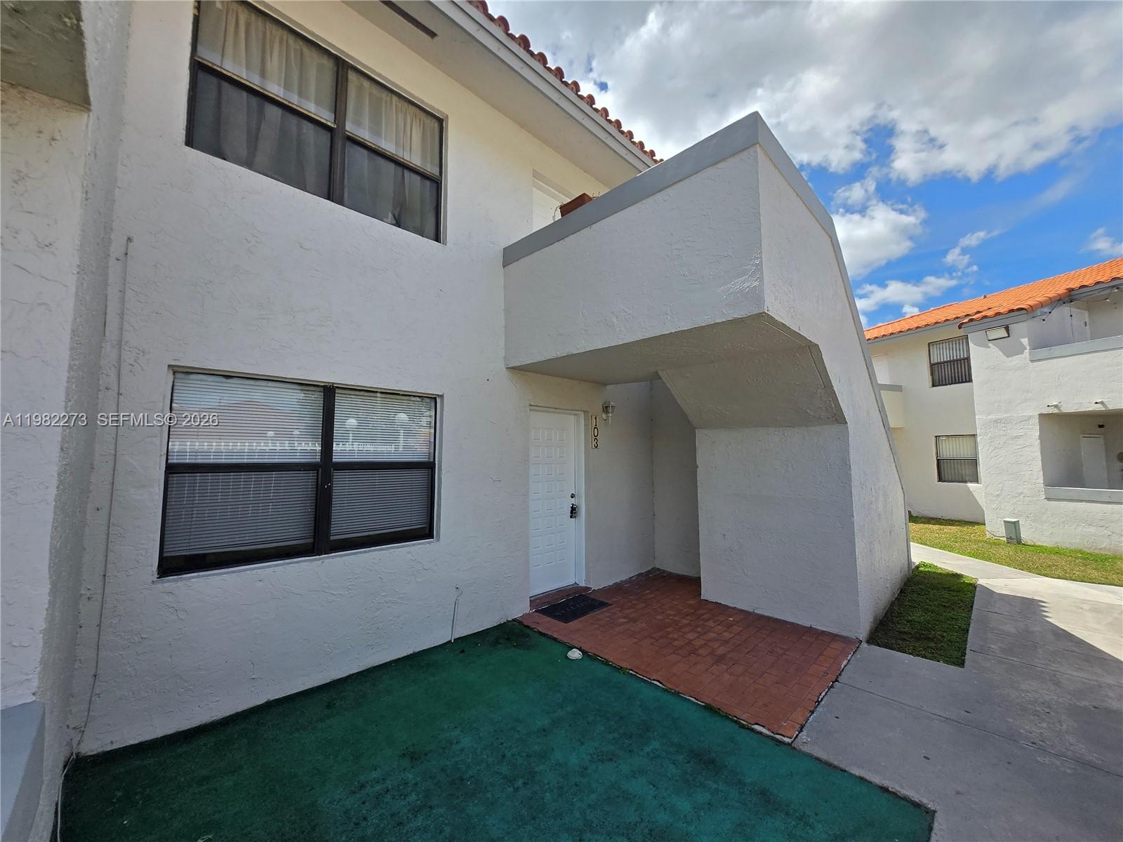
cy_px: 421
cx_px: 562
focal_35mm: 13
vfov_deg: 89.9
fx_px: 422
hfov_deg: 106.2
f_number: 2.2
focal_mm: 1.7
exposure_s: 1/1129
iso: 25
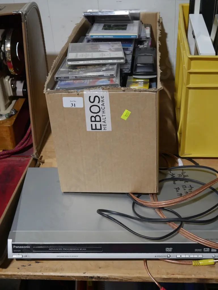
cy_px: 145
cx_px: 109
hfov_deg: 29.1
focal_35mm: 50
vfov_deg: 38.2
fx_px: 419
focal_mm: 25
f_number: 5.3
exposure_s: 1/60
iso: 320
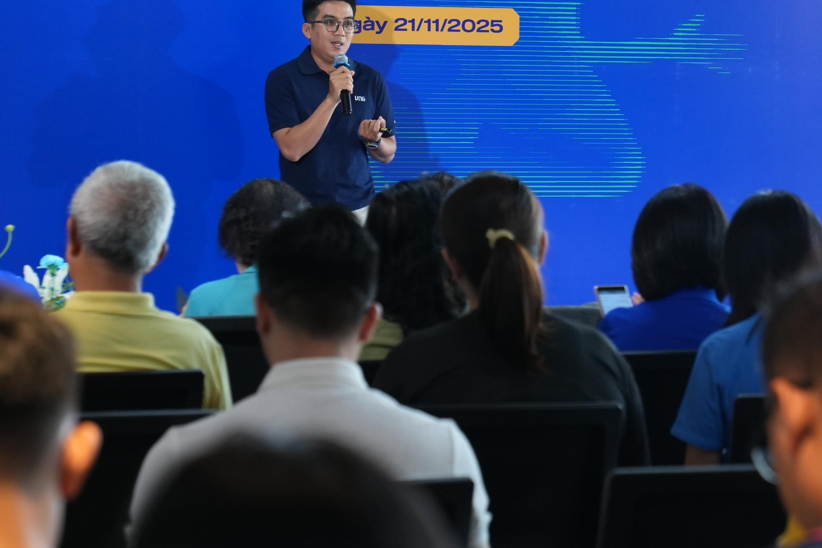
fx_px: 3196
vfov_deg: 9.7
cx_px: 563
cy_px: 40
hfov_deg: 14.6
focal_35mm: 140
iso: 1600
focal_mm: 70
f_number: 4
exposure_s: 1/200
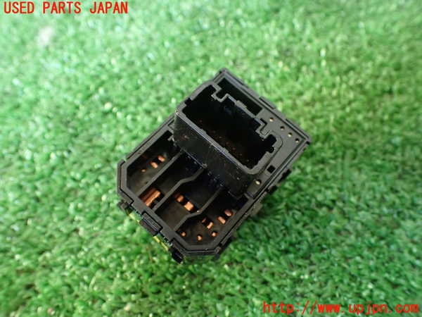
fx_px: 366
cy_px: 158
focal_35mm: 30
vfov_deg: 46.8
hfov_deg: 60.0
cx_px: 211
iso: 800
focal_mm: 5.4
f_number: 2.3
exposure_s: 1/80
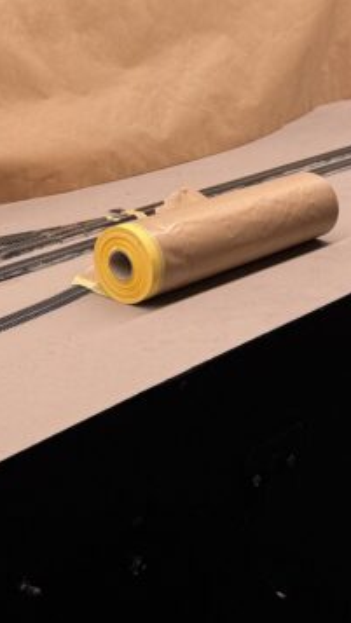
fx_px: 1240
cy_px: 42
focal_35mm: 75
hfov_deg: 15.8
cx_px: -7
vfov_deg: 27.1
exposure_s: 1/358
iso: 80
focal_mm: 6.76
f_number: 1.78
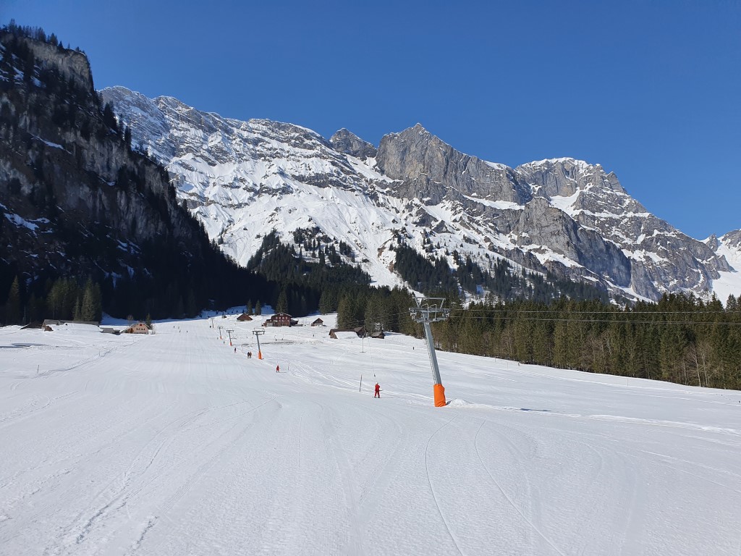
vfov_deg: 53.1
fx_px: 557
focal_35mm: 26
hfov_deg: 67.3
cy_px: 278
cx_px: 370
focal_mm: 4.32
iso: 50
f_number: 2.4
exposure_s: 1/4896
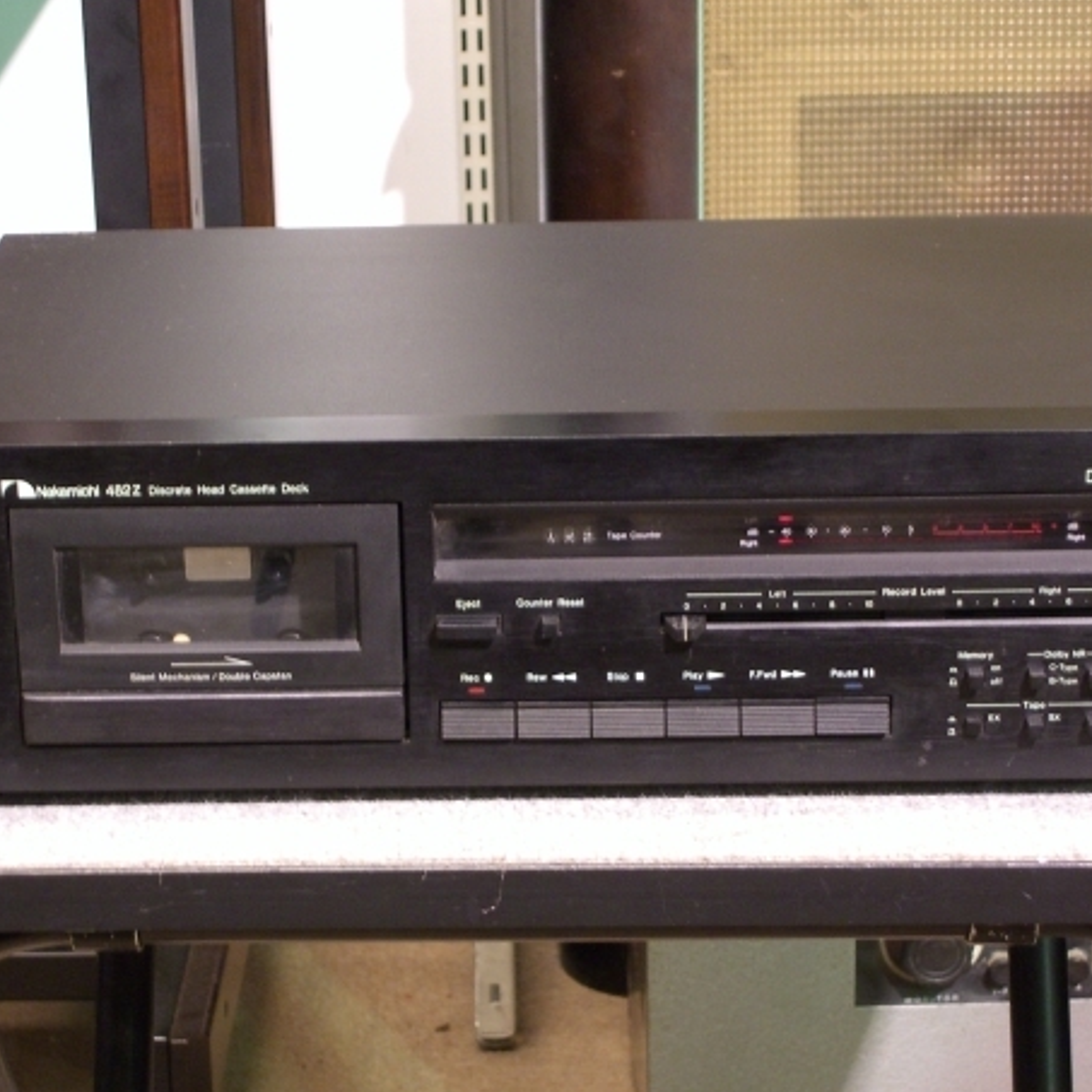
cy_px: 557
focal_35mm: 100
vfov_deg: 17.4
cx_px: 526
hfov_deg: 17.4
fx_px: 3569
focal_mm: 16.6
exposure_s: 1/5
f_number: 4.4
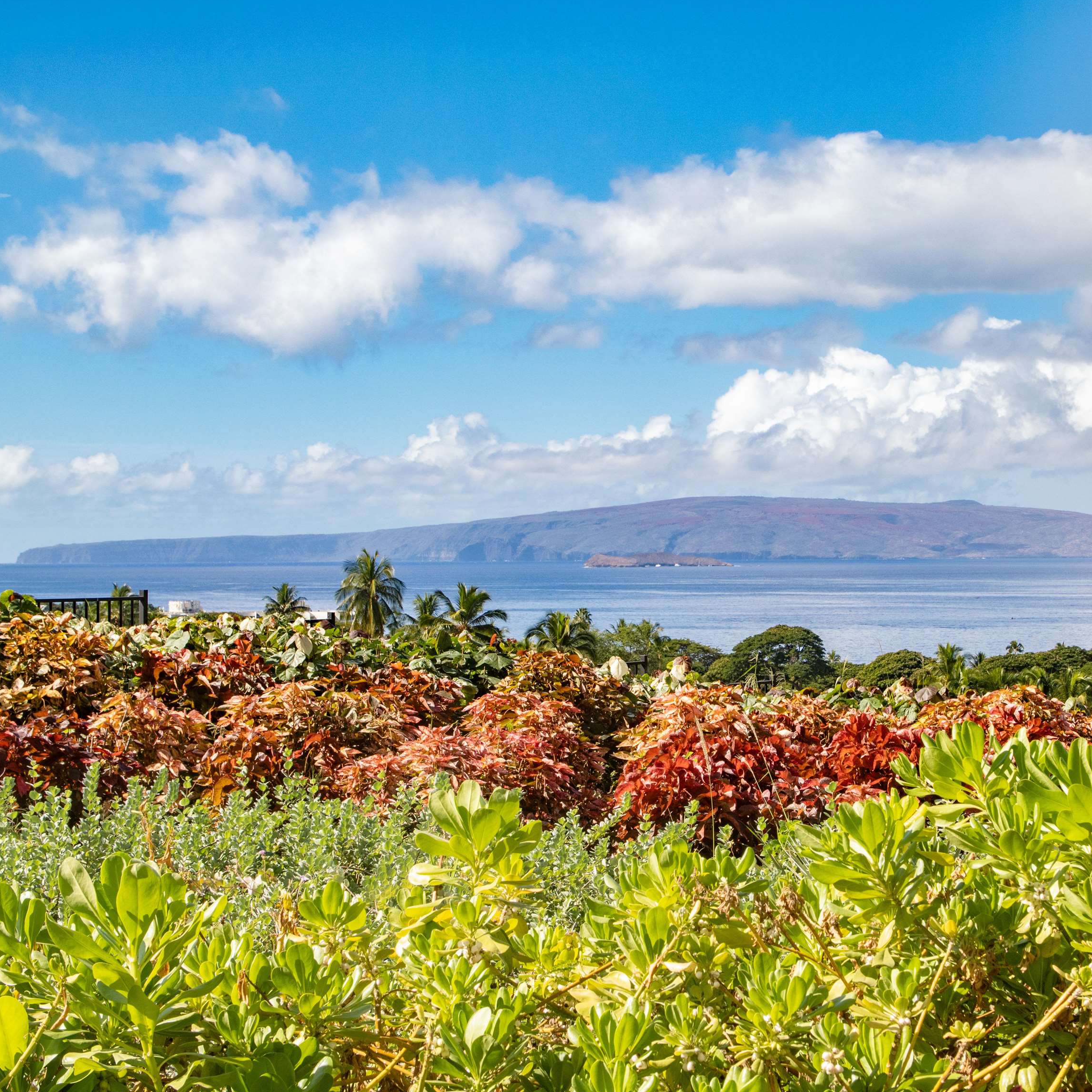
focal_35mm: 76
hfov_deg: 22.7
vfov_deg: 22.8
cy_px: 547
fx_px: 2712
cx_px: 671
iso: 400
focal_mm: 32
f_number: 10
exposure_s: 1/250
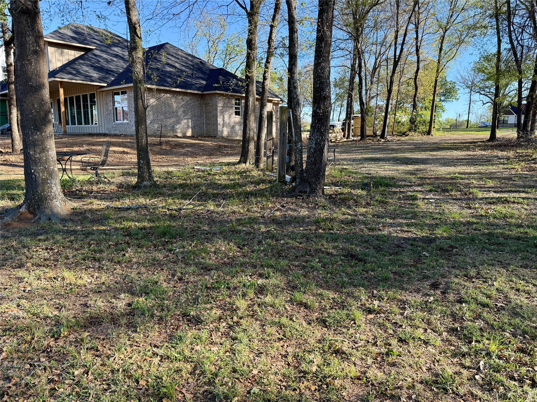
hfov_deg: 71.6
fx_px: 372
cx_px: 268
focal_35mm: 24
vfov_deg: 56.8
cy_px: 201
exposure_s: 1/1192
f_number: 1.78
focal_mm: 6.76
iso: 100
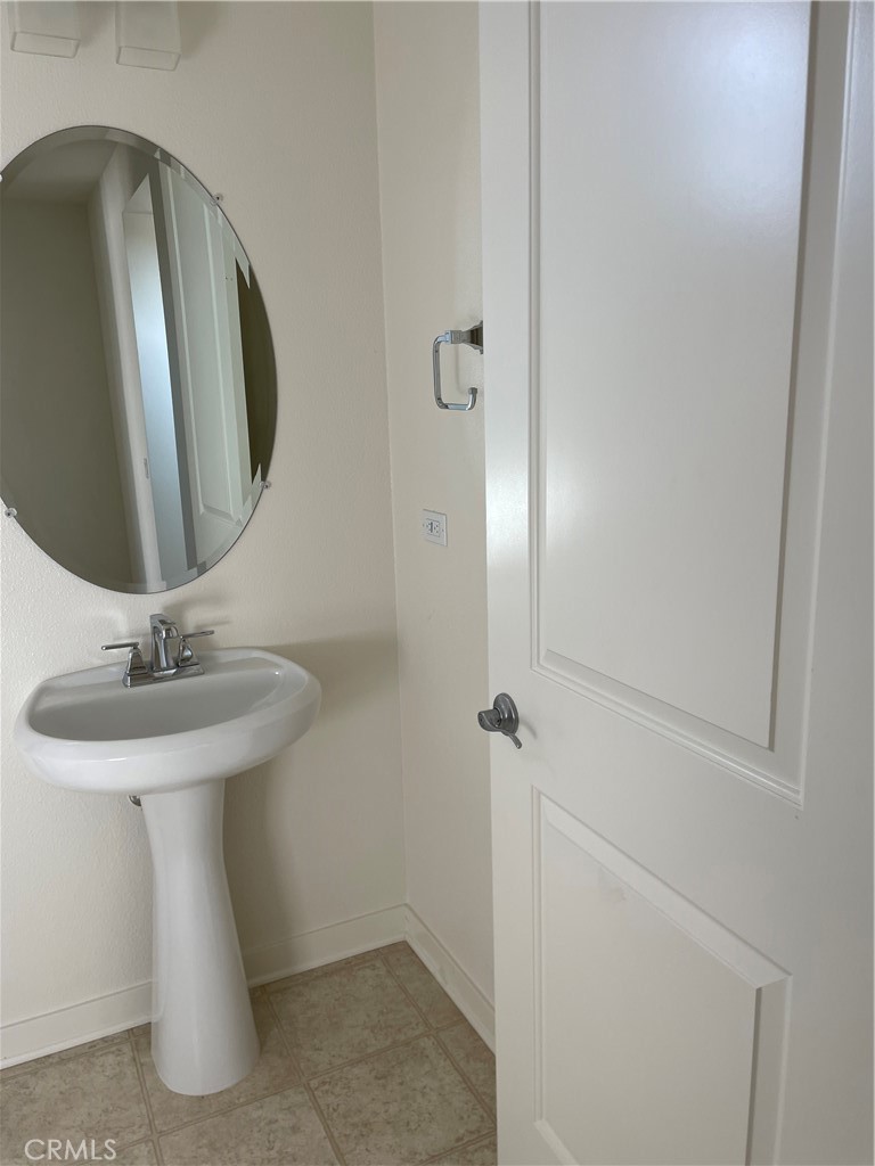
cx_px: 438
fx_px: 876
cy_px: 583
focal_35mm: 26
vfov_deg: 67.3
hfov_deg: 53.1
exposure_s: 1/121
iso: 32
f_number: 1.6
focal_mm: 4.2
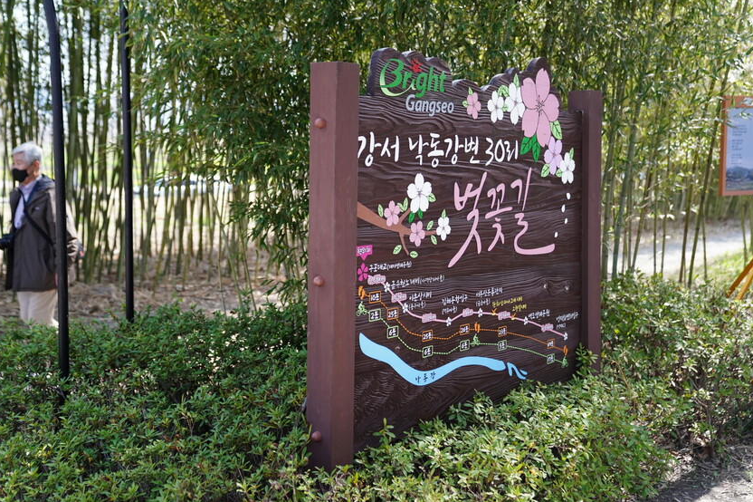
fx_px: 962
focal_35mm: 46
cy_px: 246
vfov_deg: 29.2
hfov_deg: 42.8
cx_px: 373
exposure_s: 1/2500
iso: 1000
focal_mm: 45
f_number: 2.8
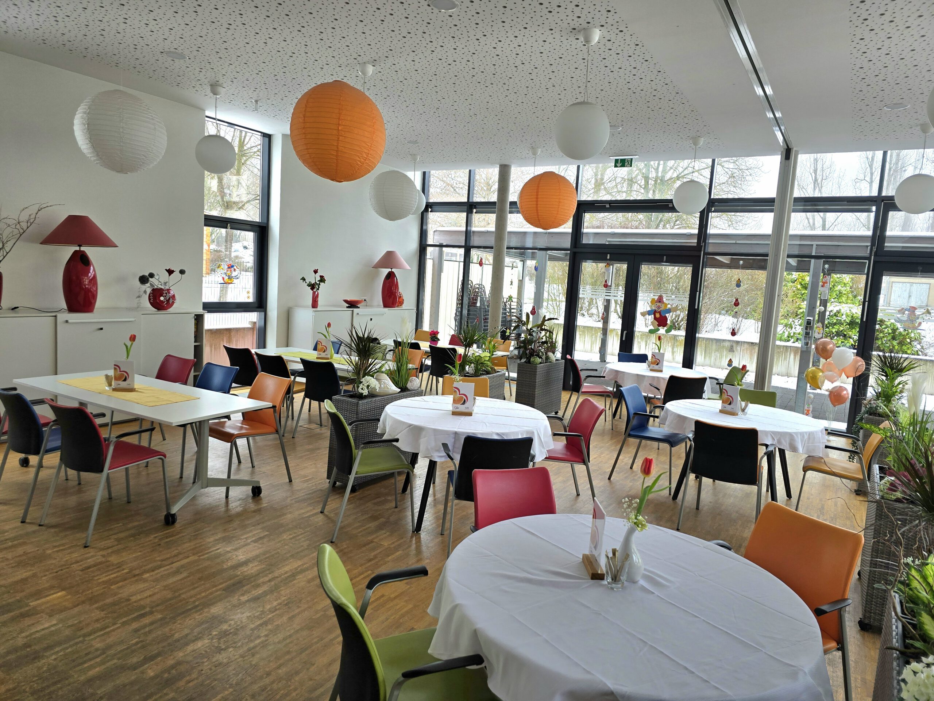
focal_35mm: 23
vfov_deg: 58.9
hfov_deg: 73.9
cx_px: 467
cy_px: 350
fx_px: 621
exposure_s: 1/182
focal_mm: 6.3
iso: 50
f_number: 1.7
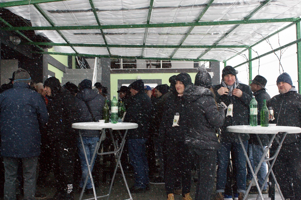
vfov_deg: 29.9
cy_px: 96
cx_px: 152
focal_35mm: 45
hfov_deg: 43.6
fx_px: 376
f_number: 5.6
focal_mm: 28
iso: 1600
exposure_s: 1/320
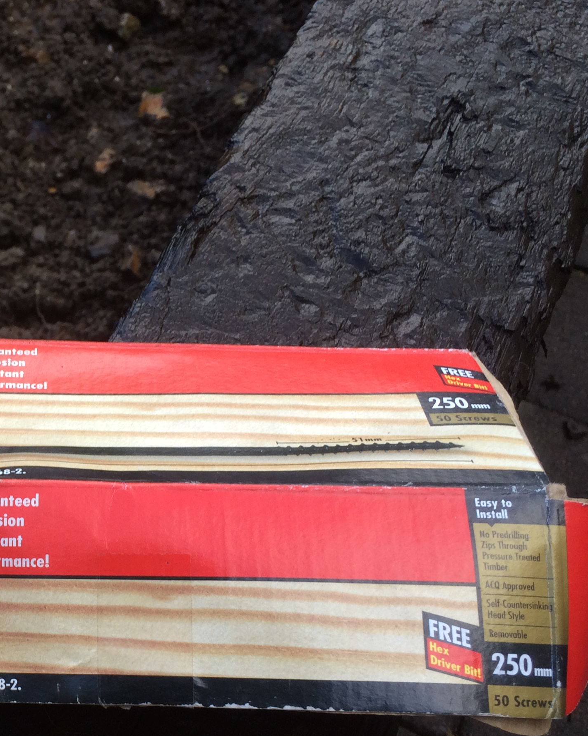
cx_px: -1
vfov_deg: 35.7
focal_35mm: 52
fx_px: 1131
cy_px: 473
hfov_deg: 27.5
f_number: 2.2
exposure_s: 1/120
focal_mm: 4.15
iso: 32
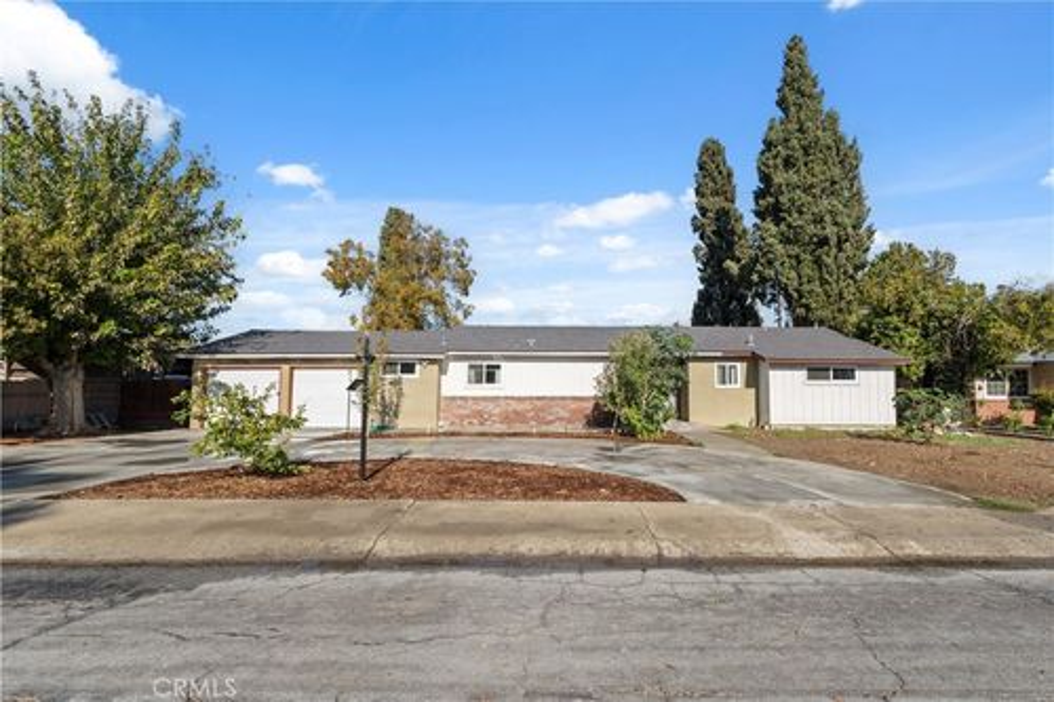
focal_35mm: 15
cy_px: 351
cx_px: 527
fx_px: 439
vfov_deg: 77.3
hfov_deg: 100.4
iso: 100
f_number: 7.1
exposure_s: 1/125
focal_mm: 10
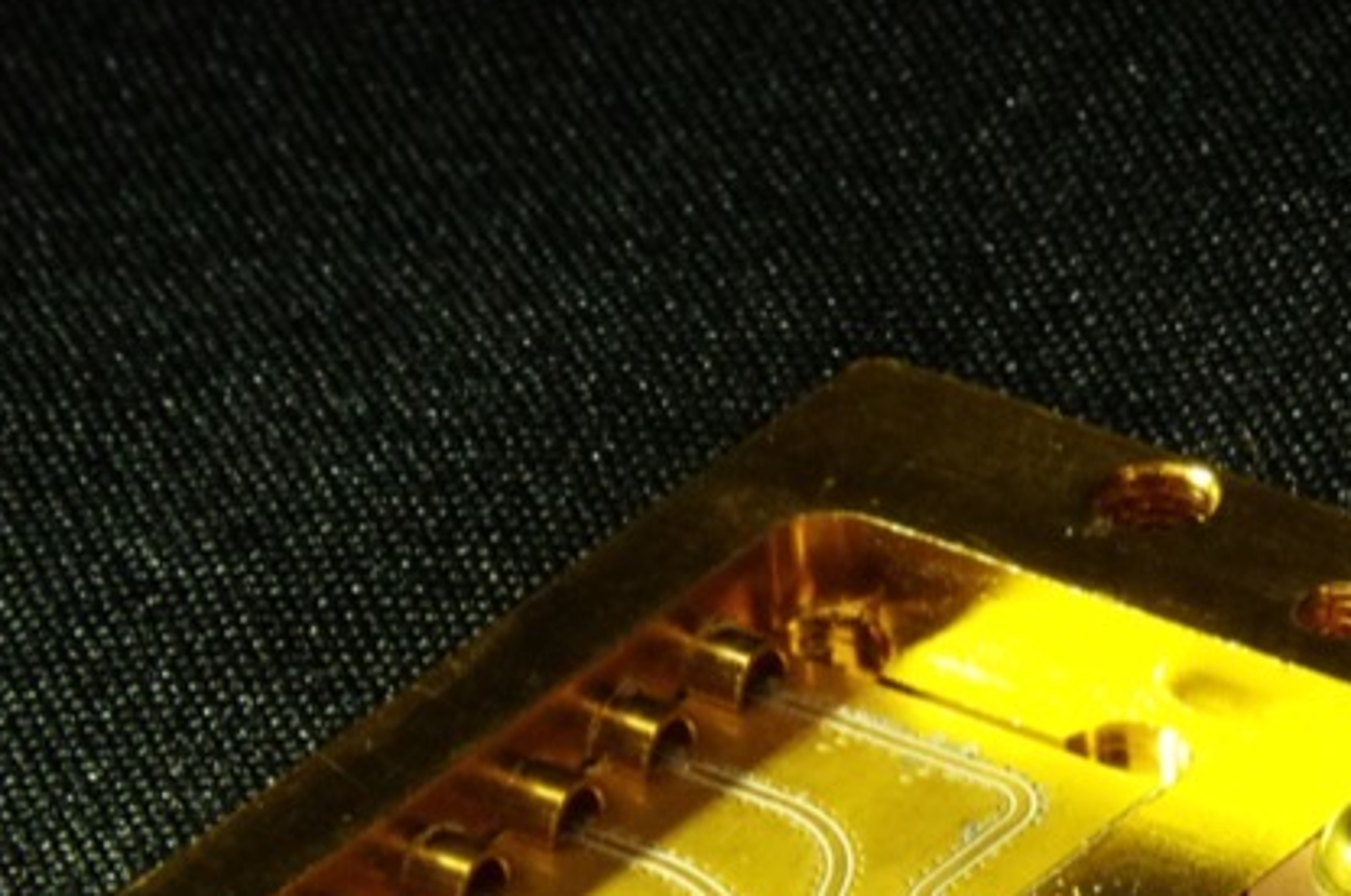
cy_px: 1203
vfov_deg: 3.5
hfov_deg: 5.3
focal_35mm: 392
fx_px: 14688
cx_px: 1309
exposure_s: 1/30
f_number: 18
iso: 1600
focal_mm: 68
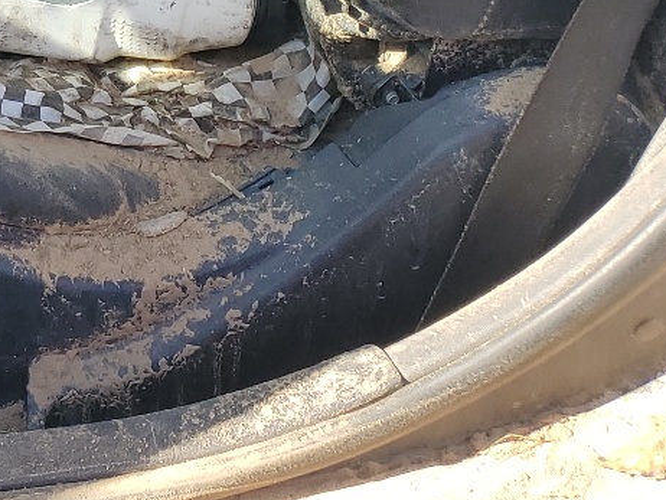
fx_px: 1732
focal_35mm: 90
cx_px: -409
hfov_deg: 18.5
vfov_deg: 15.1
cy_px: -269
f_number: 1.5
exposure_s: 1/526
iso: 50
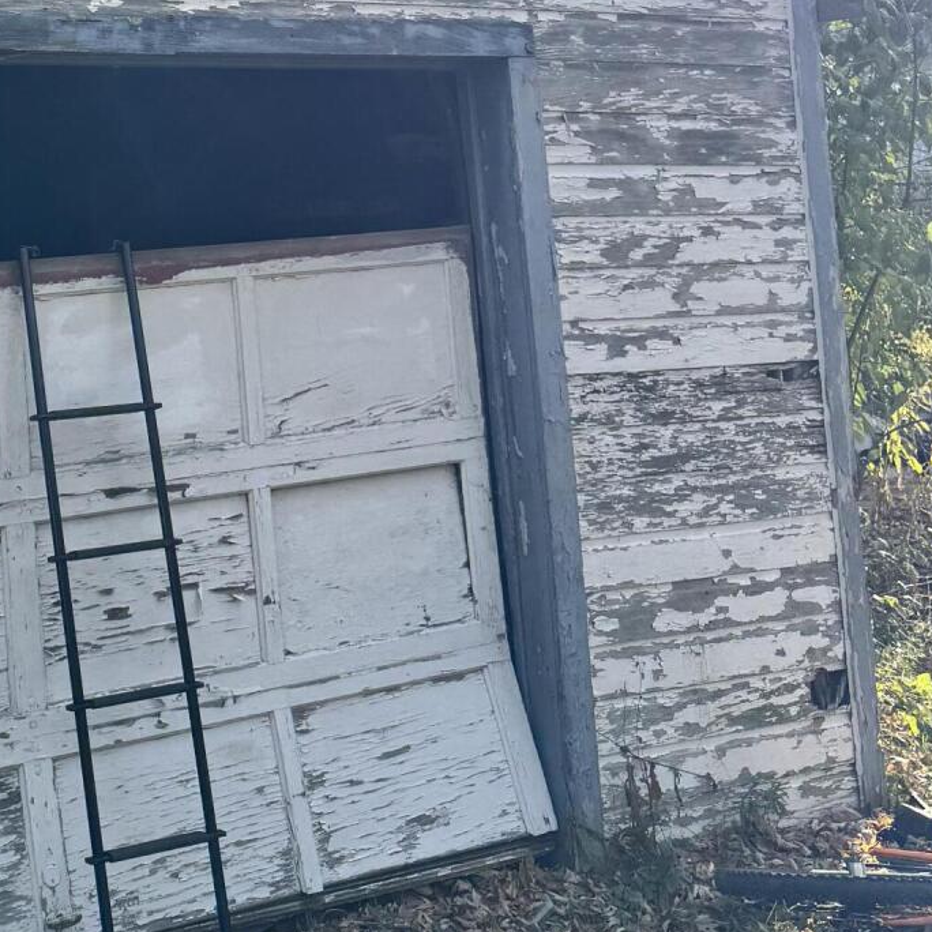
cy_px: 0
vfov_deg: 26.3
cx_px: 7
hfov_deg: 26.3
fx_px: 1889
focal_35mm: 62
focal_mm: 6.76
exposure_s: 1/2331
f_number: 1.78
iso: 80
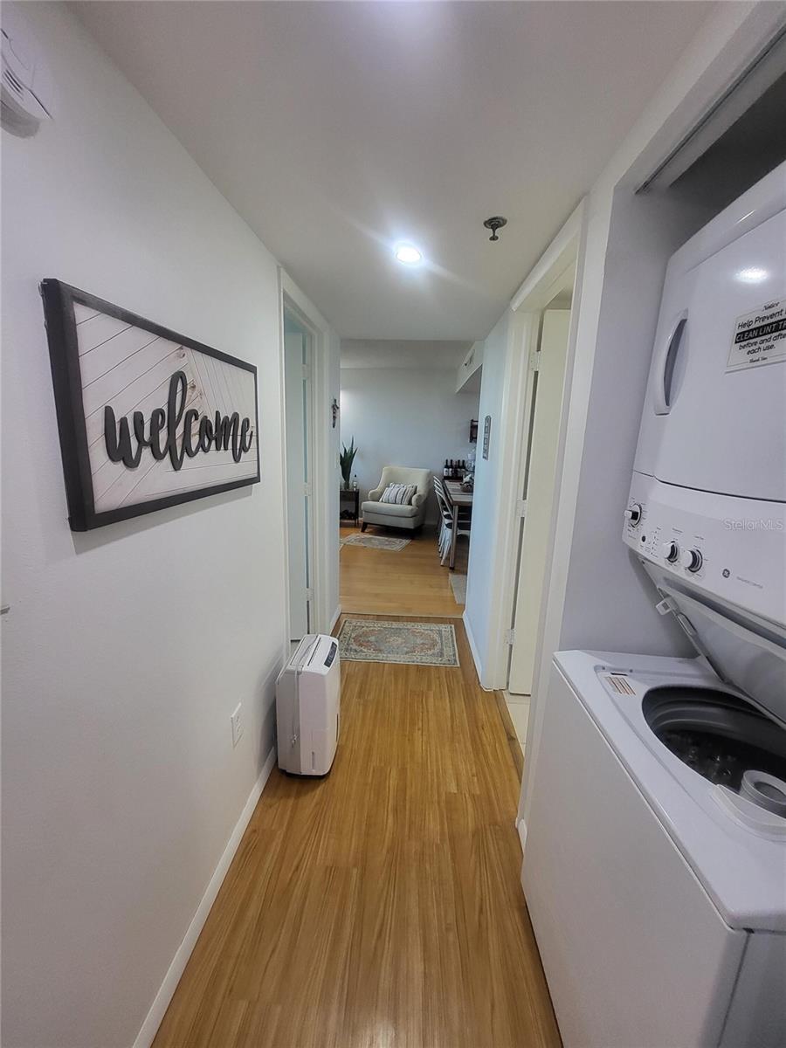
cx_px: 393
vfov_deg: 106.2
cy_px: 524
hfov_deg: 89.9
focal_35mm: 13
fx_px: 394
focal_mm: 1.74
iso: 160
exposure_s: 1/60
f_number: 2.2
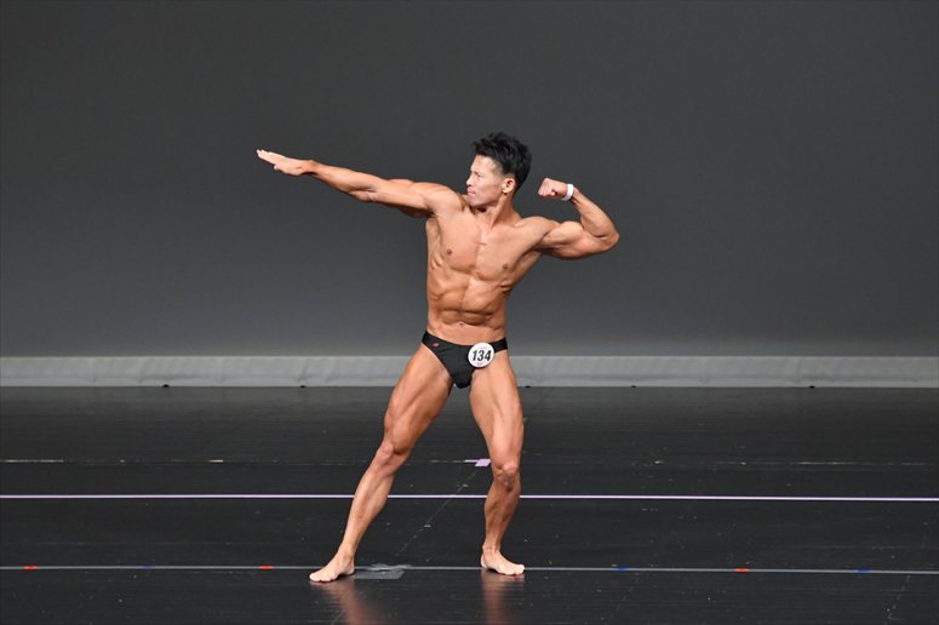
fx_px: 7821
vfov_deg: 4.6
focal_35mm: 300
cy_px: 312
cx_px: 470
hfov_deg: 6.9
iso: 4000
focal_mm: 200
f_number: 5.6
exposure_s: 1/400
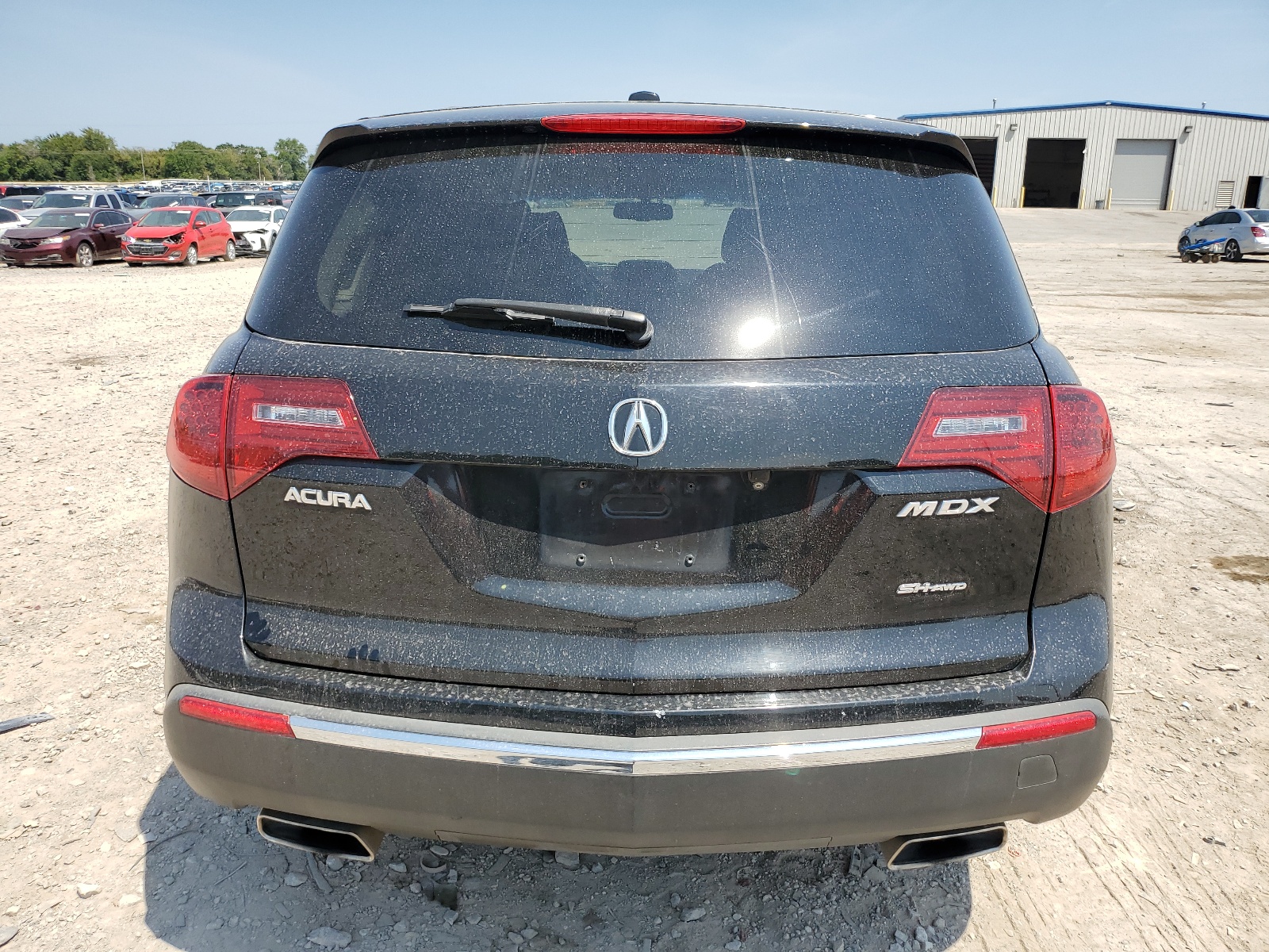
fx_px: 953
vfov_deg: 53.1
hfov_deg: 67.3
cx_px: 634
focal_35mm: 26
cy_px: 476
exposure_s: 1/2500
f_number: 1.5
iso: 50
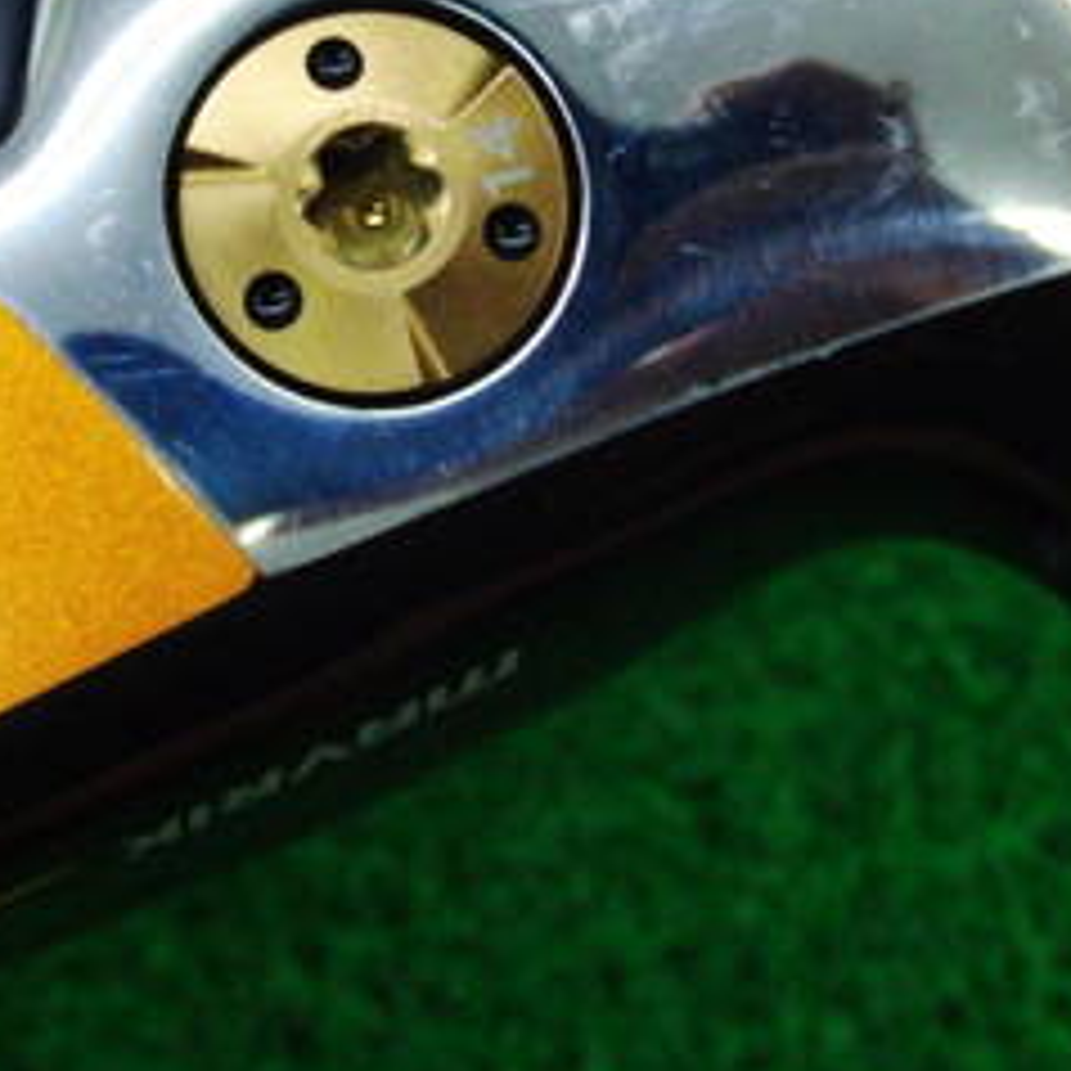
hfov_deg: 19.7
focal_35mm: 88
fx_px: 3080
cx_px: 554
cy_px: 225
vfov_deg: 19.5
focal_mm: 6.42
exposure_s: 1/80
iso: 400
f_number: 3.6
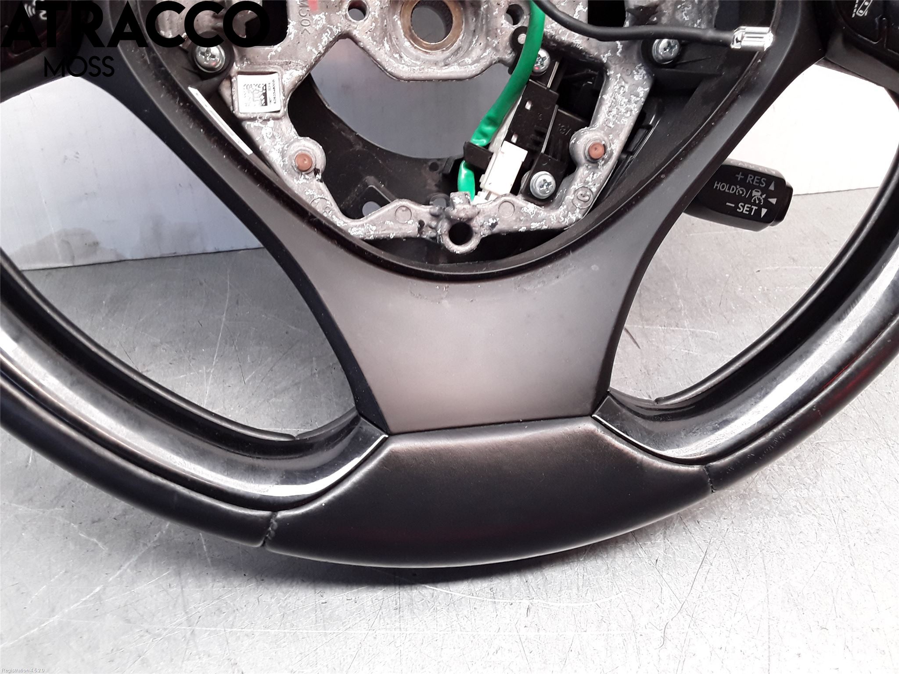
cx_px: 450
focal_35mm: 28
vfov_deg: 49.7
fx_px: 727
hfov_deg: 63.4
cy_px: 337
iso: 100
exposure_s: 1/50
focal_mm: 2.91
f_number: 1.9
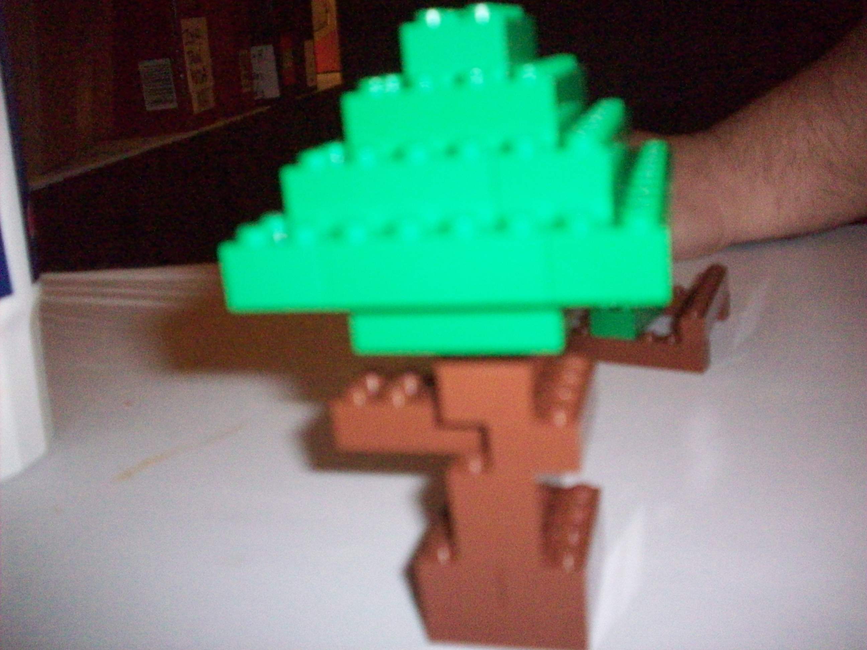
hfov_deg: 50.1
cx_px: 434
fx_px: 927
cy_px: 325
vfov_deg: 38.7
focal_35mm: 37
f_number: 2.8
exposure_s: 1/128
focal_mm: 6.2
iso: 800
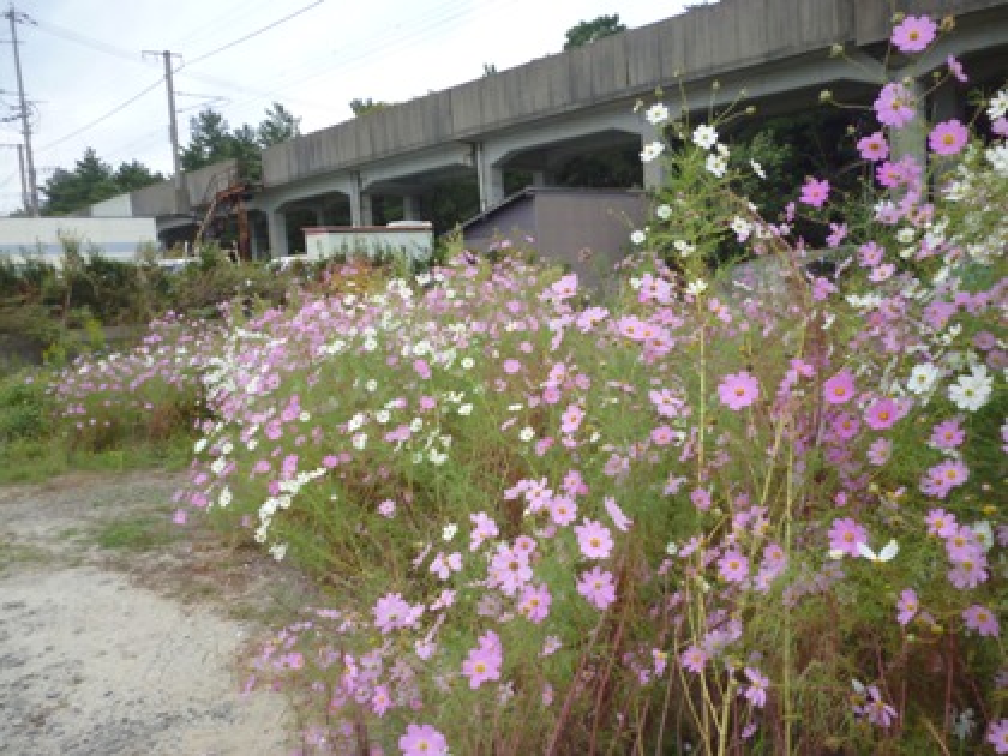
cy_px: 378
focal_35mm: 28
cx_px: 504
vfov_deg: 49.7
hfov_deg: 63.4
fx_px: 815
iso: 100
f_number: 3.1
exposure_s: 1/400
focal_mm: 5
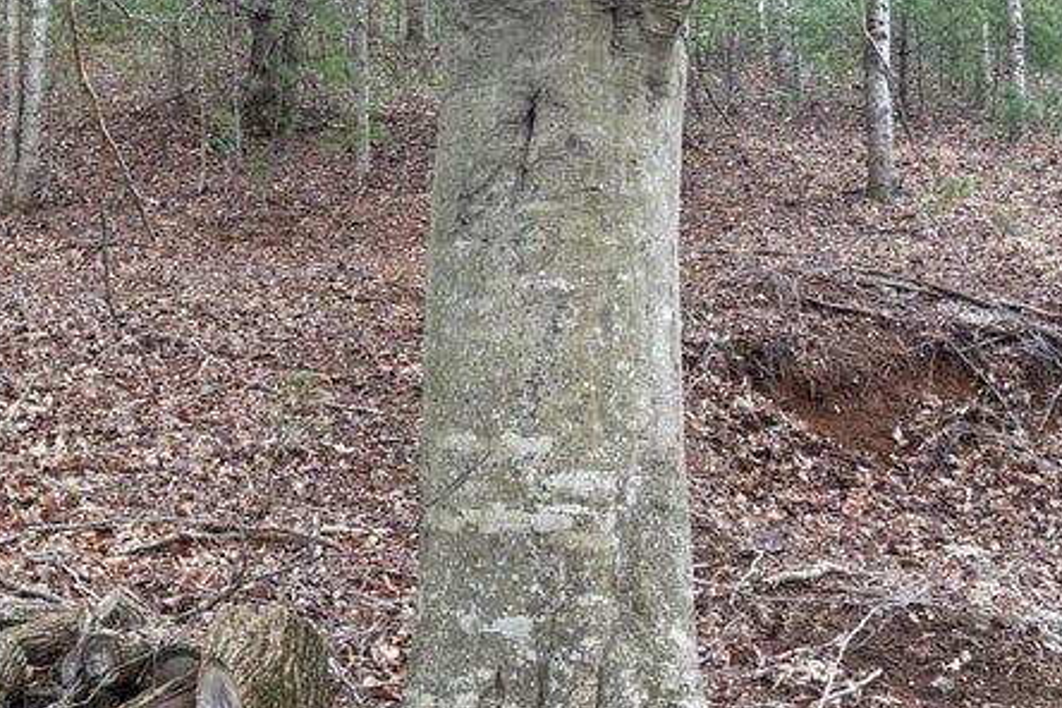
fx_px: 1534
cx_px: 190
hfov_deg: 36.7
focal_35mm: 52
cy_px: 292
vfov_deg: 26.0
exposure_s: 1/309
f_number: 1.6
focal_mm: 5.96
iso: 40
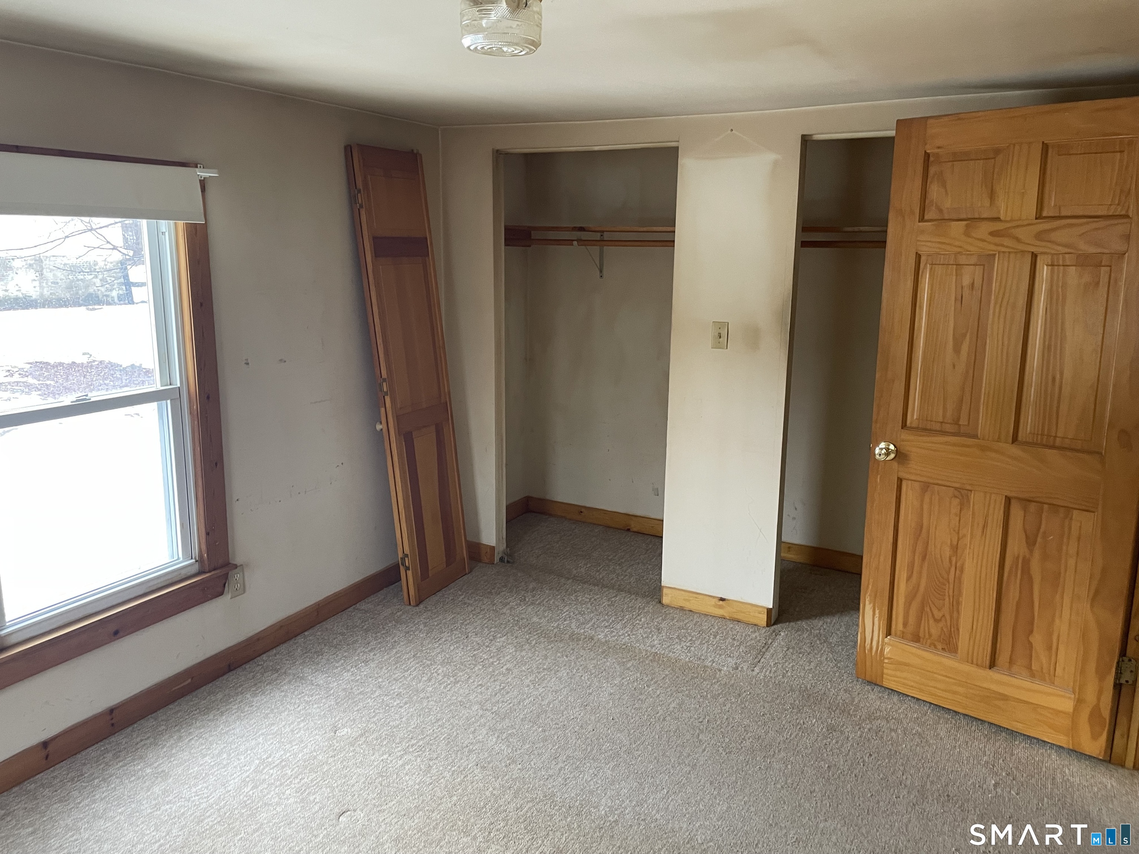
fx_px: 856
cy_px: 427
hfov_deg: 67.3
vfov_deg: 53.1
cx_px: 570
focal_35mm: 26
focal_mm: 4.2
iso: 200
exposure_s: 1/60
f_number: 1.6
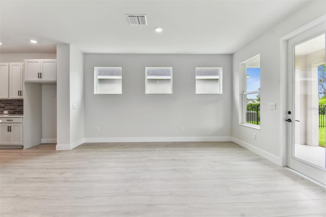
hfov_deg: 100.4
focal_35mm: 15
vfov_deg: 77.3
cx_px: 163
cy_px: 108
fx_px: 136
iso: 100
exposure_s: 1/60
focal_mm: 10
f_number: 7.1
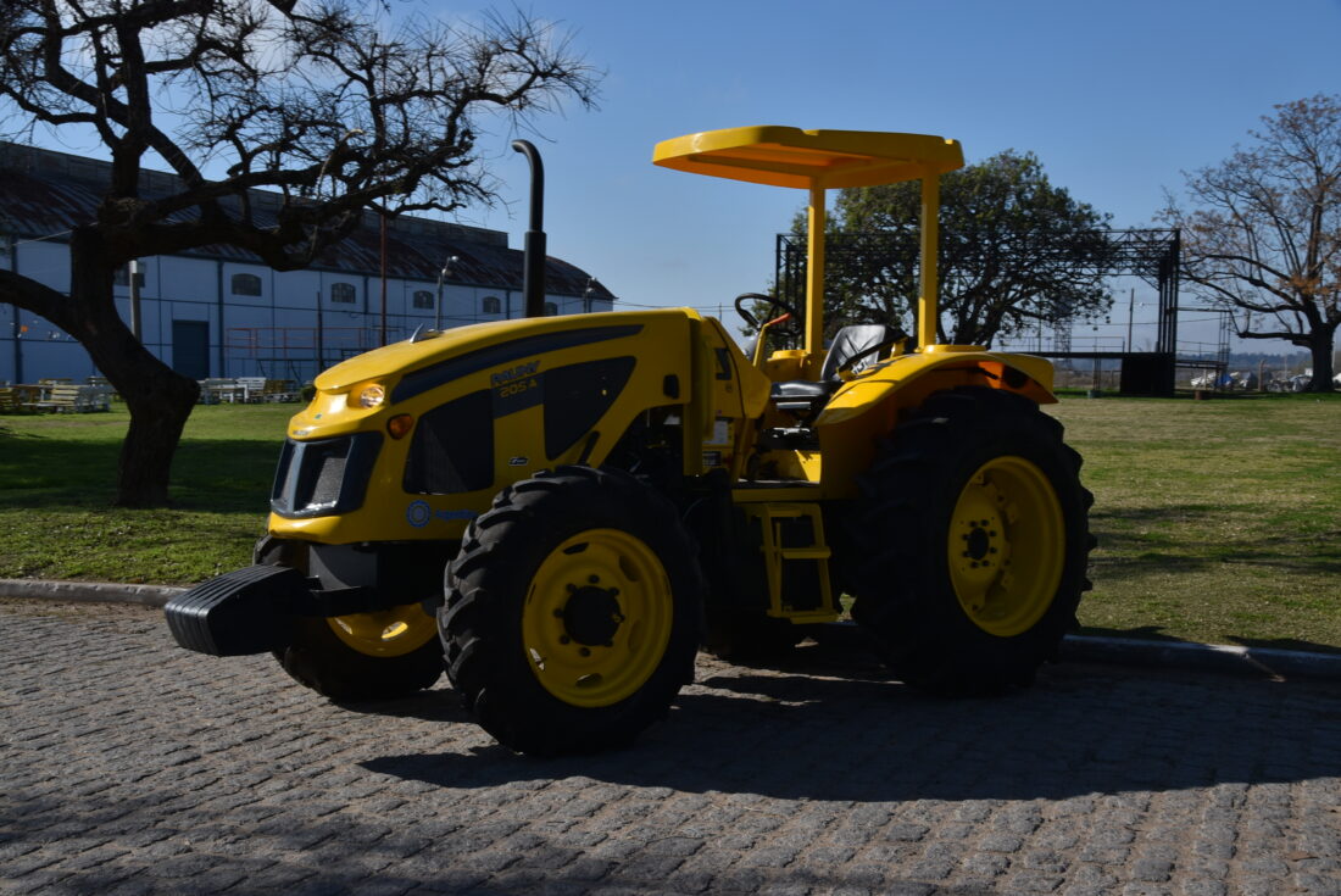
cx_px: 670
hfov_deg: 41.1
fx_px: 1789
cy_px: 448
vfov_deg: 28.1
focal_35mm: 48
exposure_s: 1/180
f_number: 19
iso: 100
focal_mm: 32
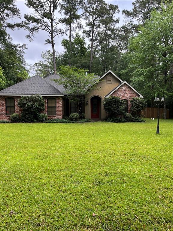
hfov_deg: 53.1
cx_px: 86
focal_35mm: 26
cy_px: 116
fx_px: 173
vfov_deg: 67.3
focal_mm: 5.1
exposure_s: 1/443
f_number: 1.6
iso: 50
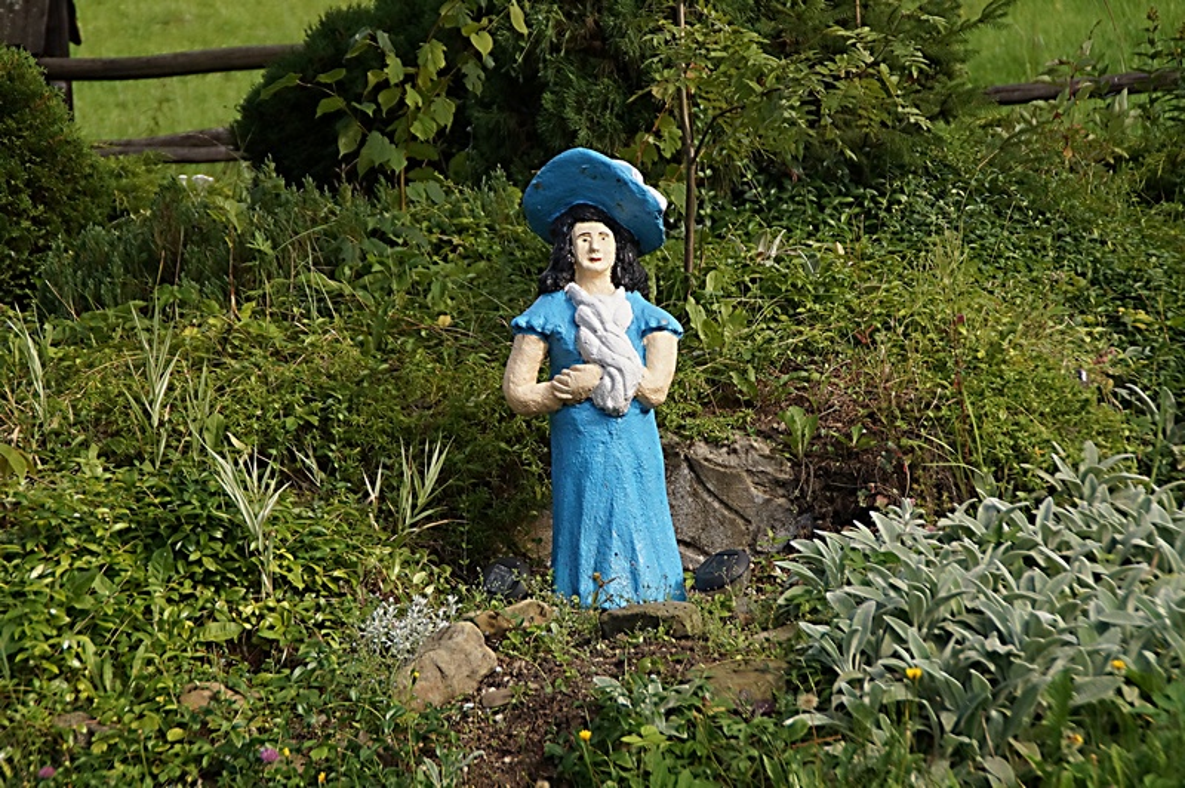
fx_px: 5427
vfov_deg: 8.3
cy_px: 394
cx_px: 592
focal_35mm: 165
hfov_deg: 12.5
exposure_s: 1/2000
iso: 800
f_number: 6.3
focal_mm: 110
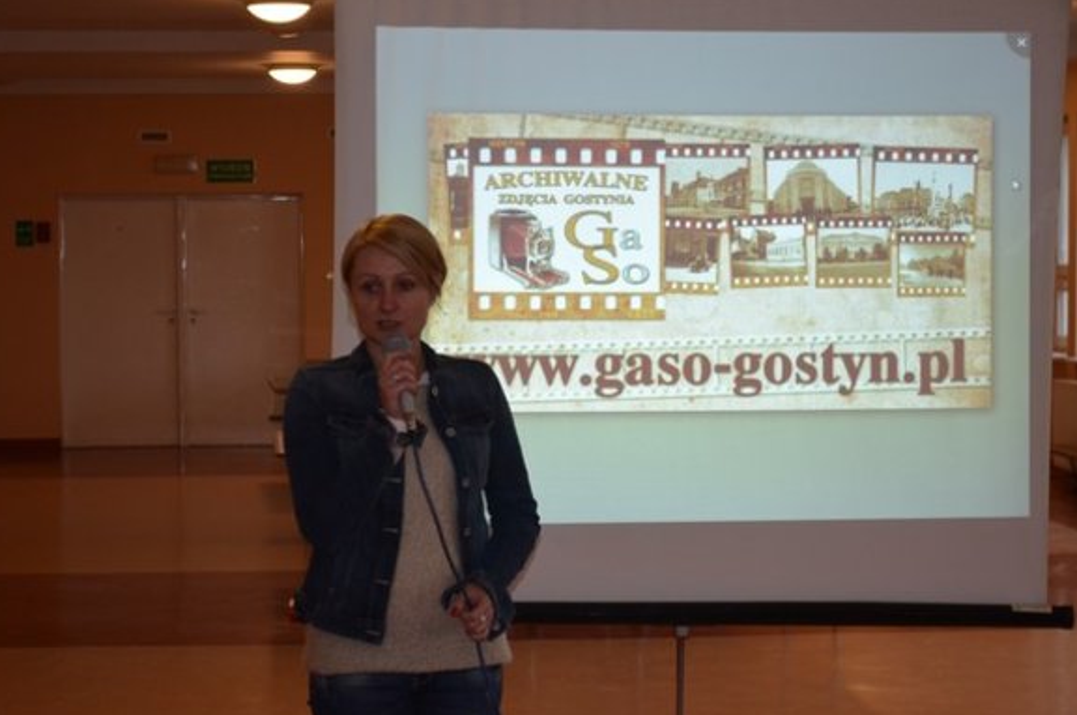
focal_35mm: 88
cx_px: 555
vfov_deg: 15.5
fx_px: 2628
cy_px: 362
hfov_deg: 23.2
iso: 720
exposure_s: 1/60
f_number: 5.6
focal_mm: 52
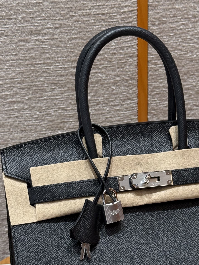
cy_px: 195
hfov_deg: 17.7
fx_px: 636
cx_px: 148
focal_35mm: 83
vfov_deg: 23.3
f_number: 1.78
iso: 125
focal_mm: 6.76
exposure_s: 1/100
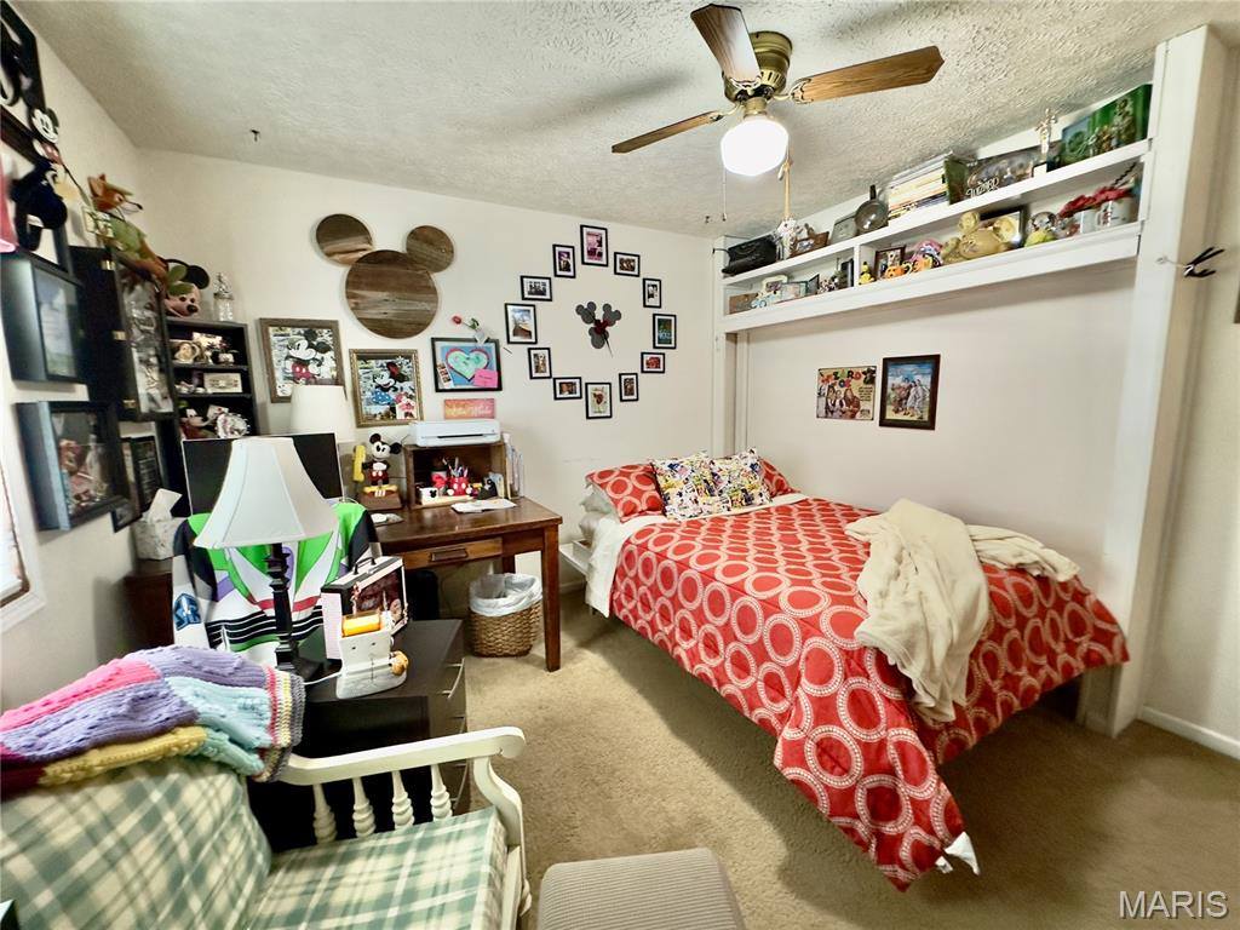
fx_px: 502
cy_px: 465
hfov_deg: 102.1
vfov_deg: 85.7
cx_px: 620
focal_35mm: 14
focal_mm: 2.22
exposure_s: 1/60
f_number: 2.2
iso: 800
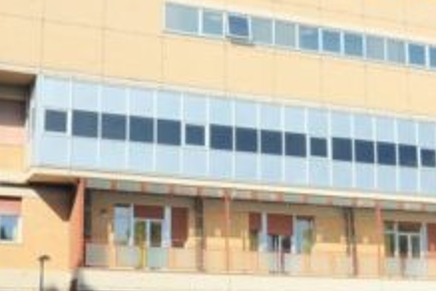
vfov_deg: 16.3
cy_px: 171
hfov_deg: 23.5
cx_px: 396
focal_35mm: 84
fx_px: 1017
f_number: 18
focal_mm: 24
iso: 640
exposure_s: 1/250
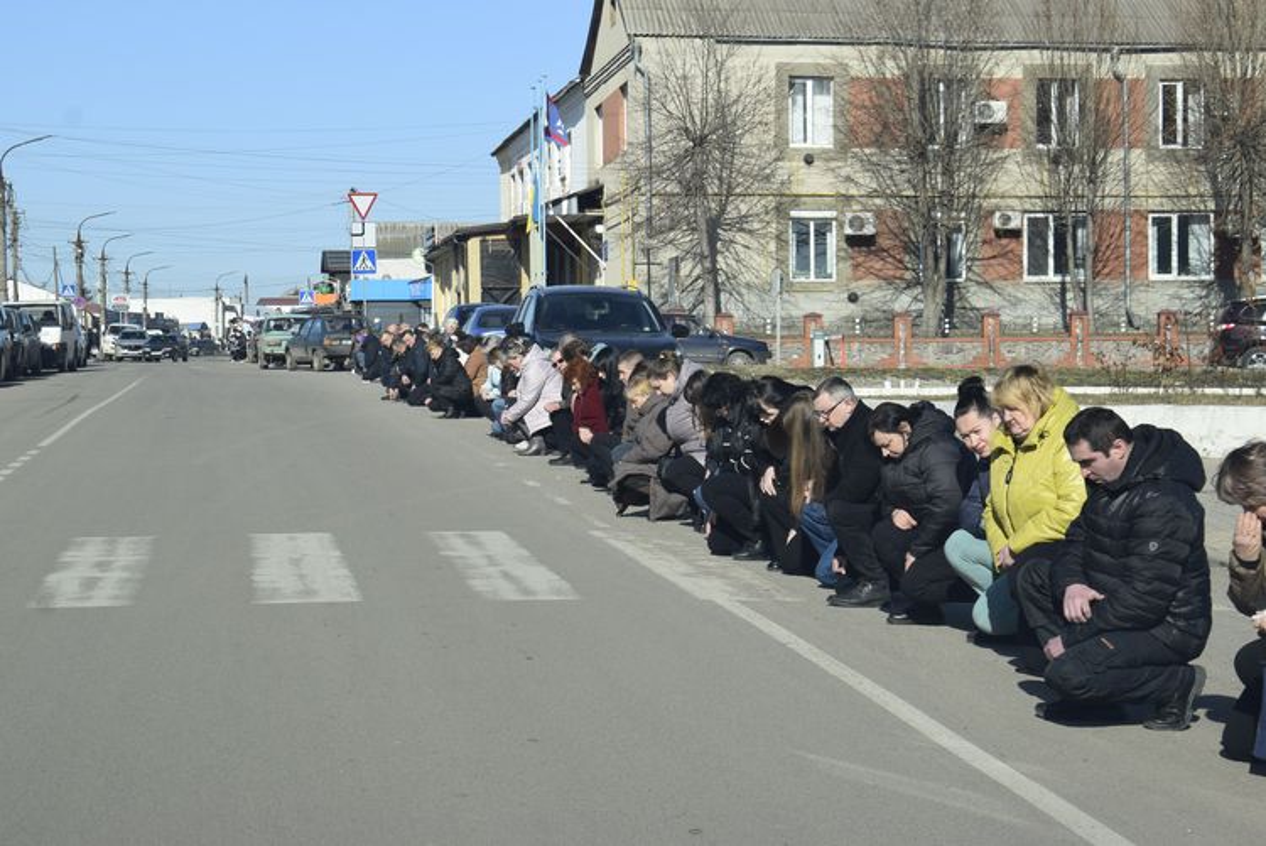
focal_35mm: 78
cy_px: 423
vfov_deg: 17.5
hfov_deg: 26.0
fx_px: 2744
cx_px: 633
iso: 200
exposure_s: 1/320
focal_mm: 52
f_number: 9
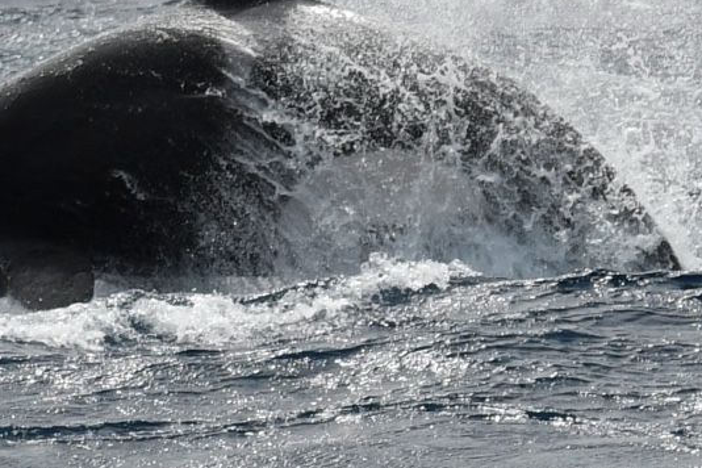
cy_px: 133
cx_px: 263
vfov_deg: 4.1
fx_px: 6571
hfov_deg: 6.1
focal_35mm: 337
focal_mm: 150
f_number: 8
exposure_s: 1/2000
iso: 220
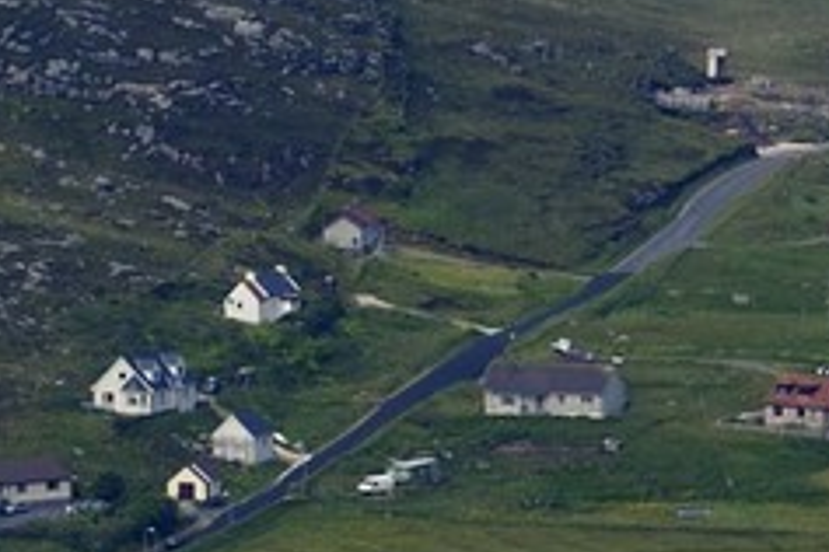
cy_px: 1275
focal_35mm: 979
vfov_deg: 1.4
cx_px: 2672
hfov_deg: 2.1
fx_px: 22542
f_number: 7.1
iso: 200
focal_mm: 145
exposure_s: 1/800
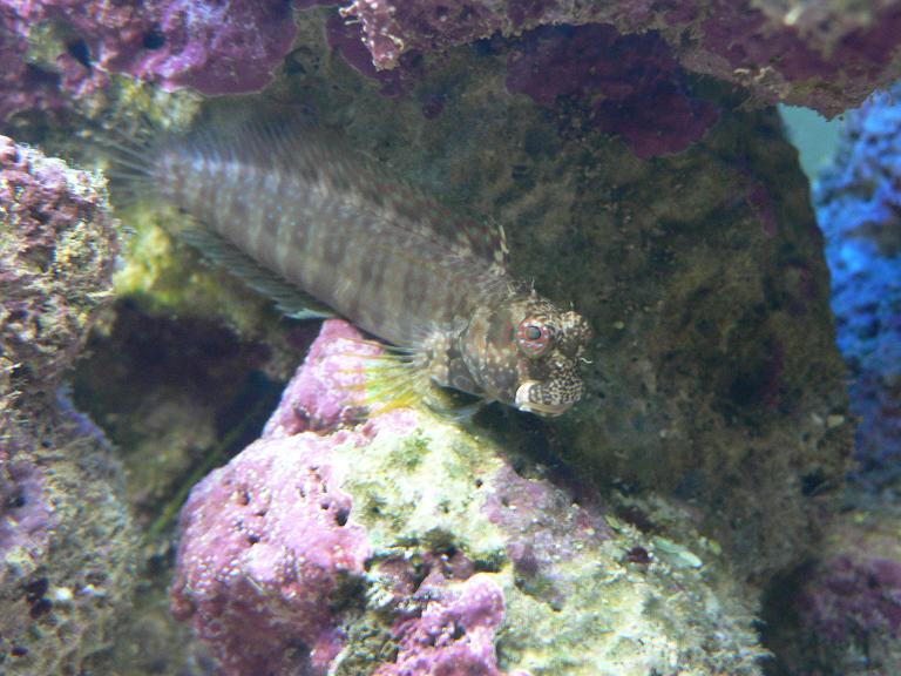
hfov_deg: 29.8
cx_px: 450
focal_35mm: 65
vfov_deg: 22.6
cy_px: 338
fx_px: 1692
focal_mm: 10.9
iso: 200
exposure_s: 1/10
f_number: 3.2
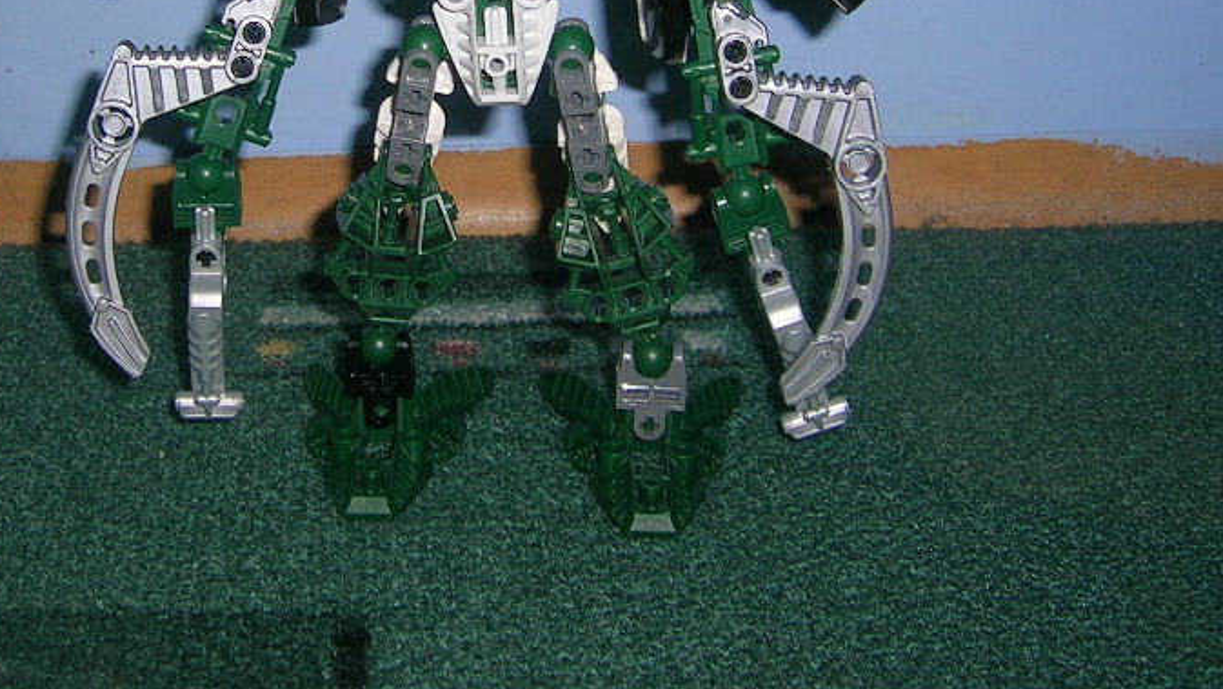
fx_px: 1881
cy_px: 65
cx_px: 438
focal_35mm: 58
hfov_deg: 35.8
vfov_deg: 20.3
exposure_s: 1/60.1
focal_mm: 5.4
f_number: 2.8
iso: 50
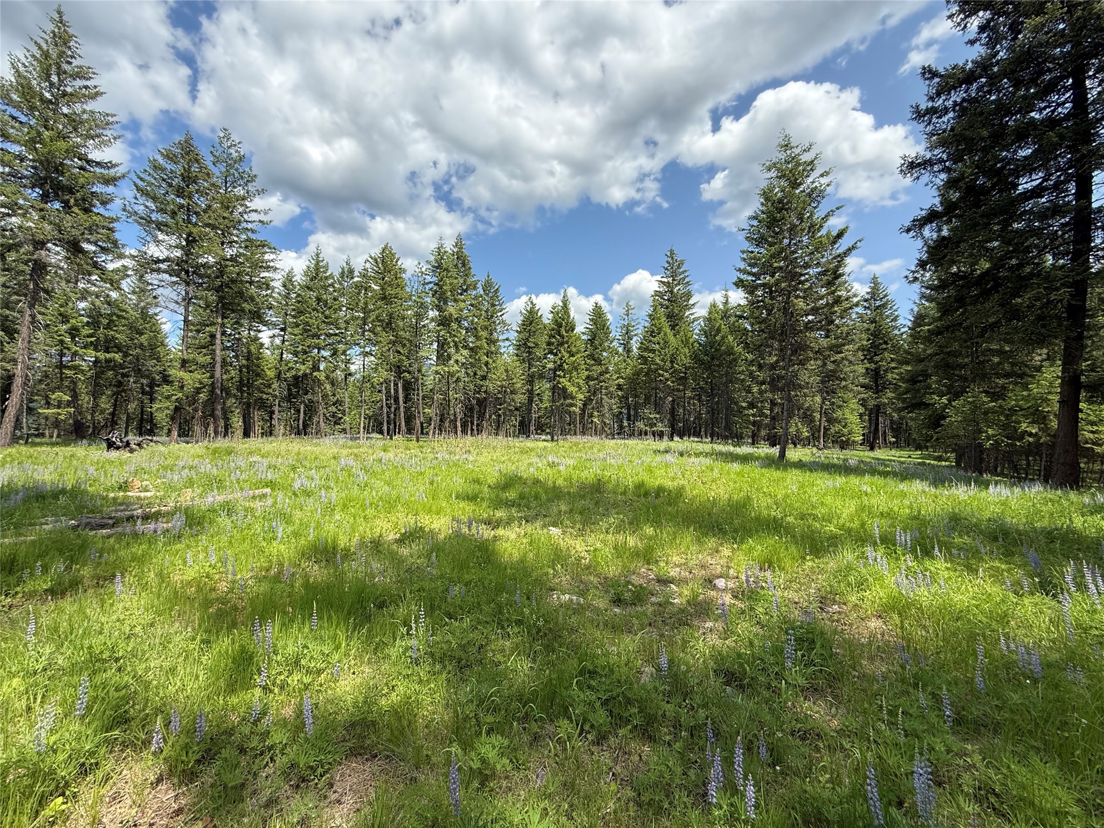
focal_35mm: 14
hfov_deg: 102.1
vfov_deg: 85.7
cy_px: 414
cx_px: 552
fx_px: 446
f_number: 2.2
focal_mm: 2.22
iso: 64
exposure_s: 1/1497
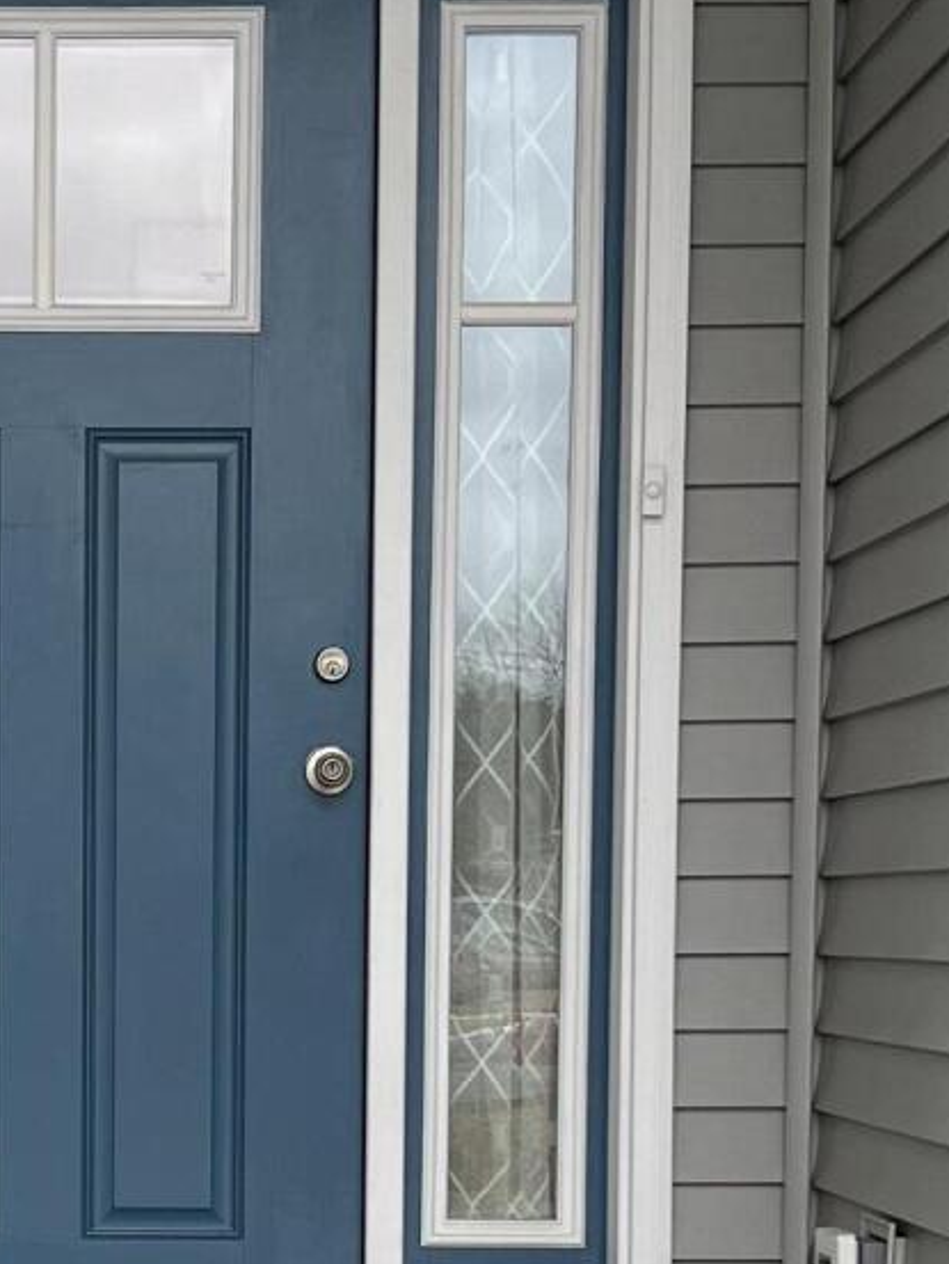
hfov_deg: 15.5
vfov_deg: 20.5
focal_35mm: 94
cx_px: 46
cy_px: 1099
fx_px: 3435
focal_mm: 5.7
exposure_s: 1/827
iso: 50
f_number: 1.5
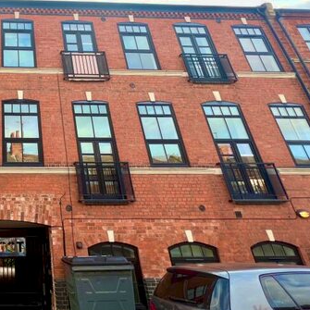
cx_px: -4
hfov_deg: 51.3
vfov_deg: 64.1
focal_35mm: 24
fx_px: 243
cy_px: 117
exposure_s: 1/257
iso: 32
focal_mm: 1.57
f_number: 1.8
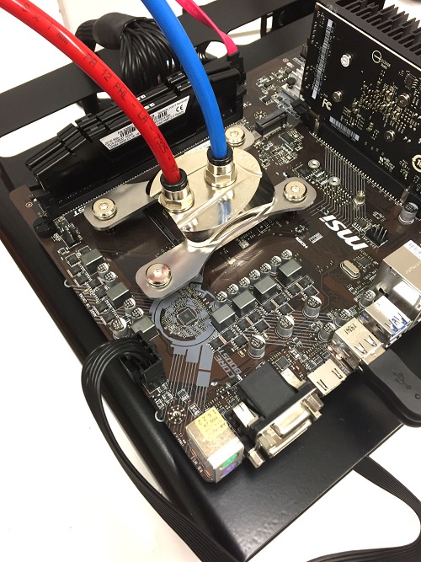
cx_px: 210
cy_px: 281
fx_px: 470
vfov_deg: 61.7
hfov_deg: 48.2
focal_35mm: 29
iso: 64
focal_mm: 4.2
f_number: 2.2
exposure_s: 1/33
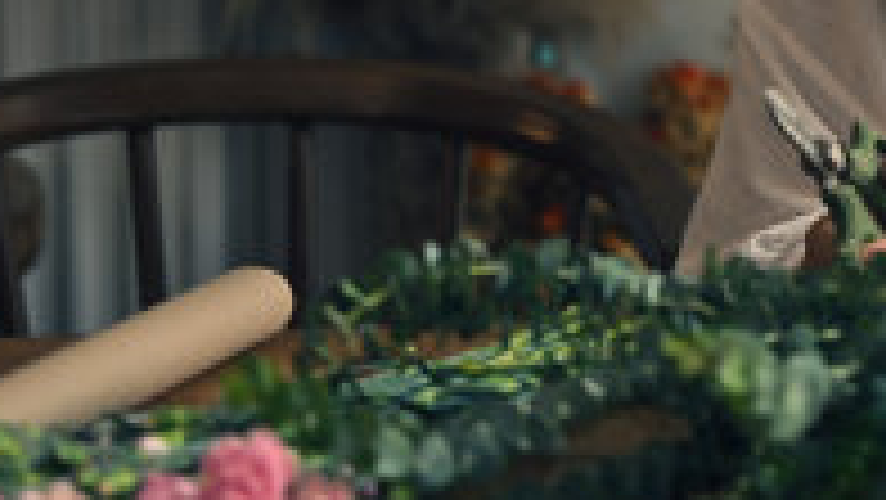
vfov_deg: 4.4
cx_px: 1201
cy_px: -284
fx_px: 6510
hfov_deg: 7.7
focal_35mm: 277
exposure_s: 1/800
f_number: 1.8
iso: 200
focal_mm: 85
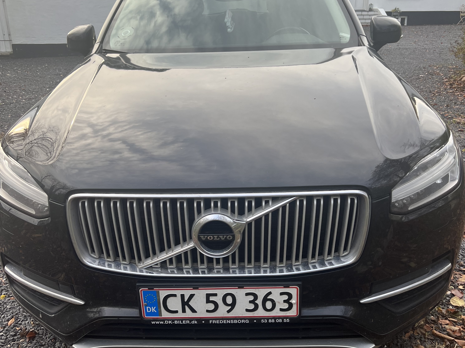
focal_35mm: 35
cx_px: 233
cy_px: 184
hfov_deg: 52.6
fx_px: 470
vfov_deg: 40.7
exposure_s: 1/539
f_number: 1.5
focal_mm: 5.7
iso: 50
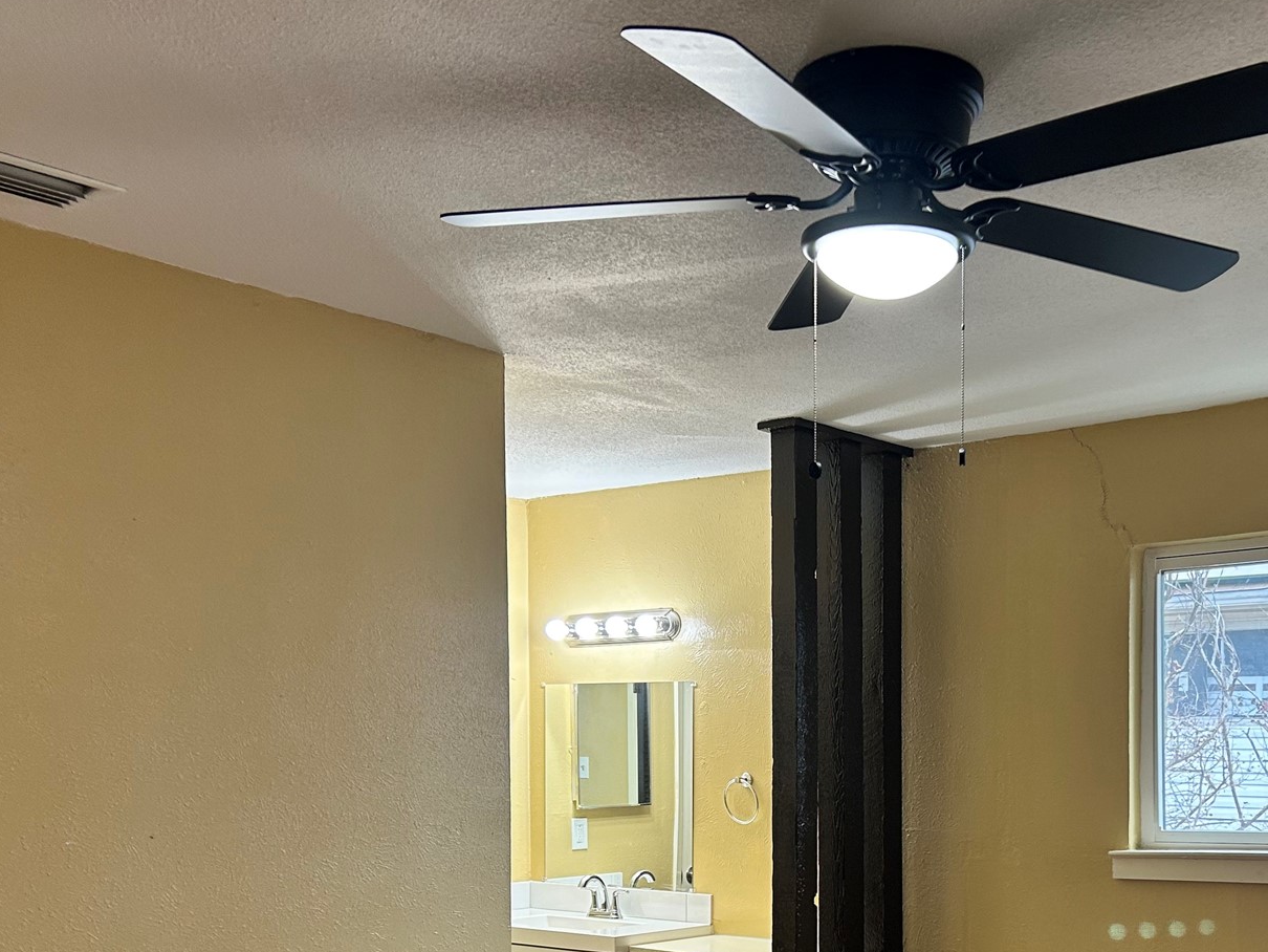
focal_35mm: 44
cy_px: 775
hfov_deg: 42.1
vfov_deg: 31.9
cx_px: 882
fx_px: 1612
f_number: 1.5
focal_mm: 5.7
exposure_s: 1/60
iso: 80
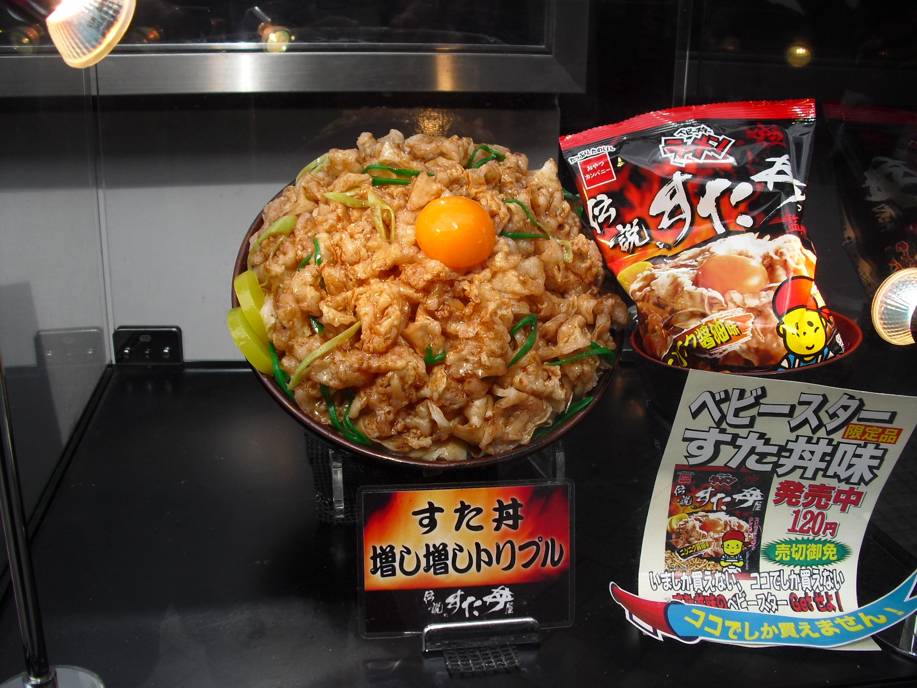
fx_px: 954
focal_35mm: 36
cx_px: 458
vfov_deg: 39.7
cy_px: 344
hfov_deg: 51.4
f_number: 7.8
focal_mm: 6.3
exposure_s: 1/100
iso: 100
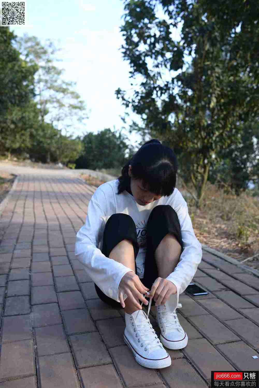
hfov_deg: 37.9
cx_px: 130
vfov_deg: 54.4
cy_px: 194
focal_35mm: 35
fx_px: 377
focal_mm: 35
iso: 160
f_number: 5.6
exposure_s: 1/160
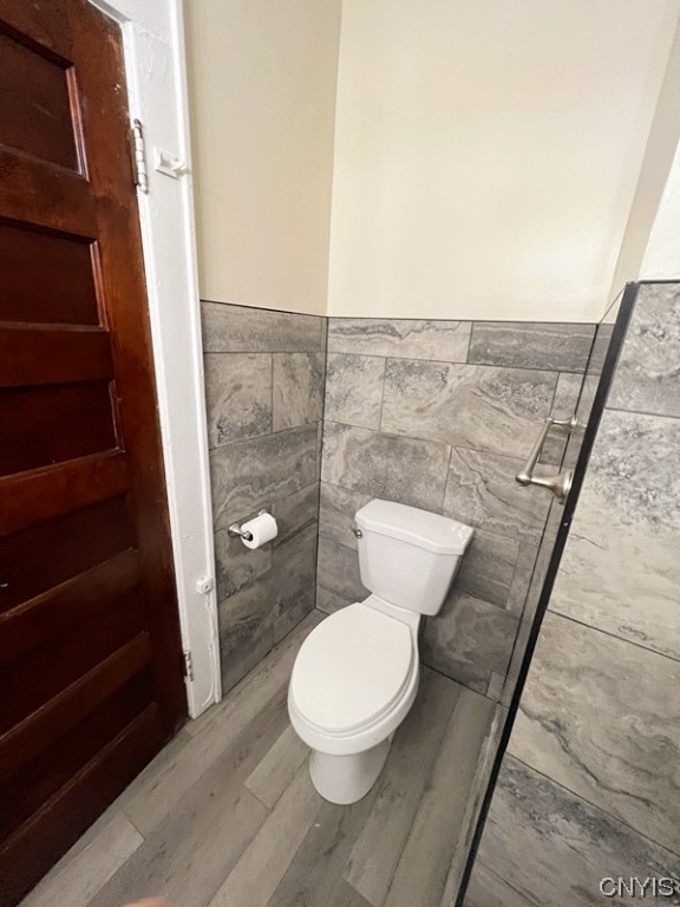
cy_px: 454
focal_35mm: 13
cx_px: 340
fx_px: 340
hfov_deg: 89.9
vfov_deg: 106.2
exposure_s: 1/60
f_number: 1.8
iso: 500
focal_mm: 1.57
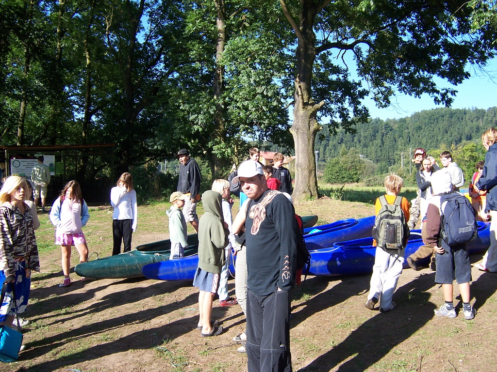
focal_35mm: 33
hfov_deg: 55.4
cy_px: 186
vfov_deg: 42.9
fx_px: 474
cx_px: 248
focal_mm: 5.5
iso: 80
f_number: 3.4
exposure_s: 1/350
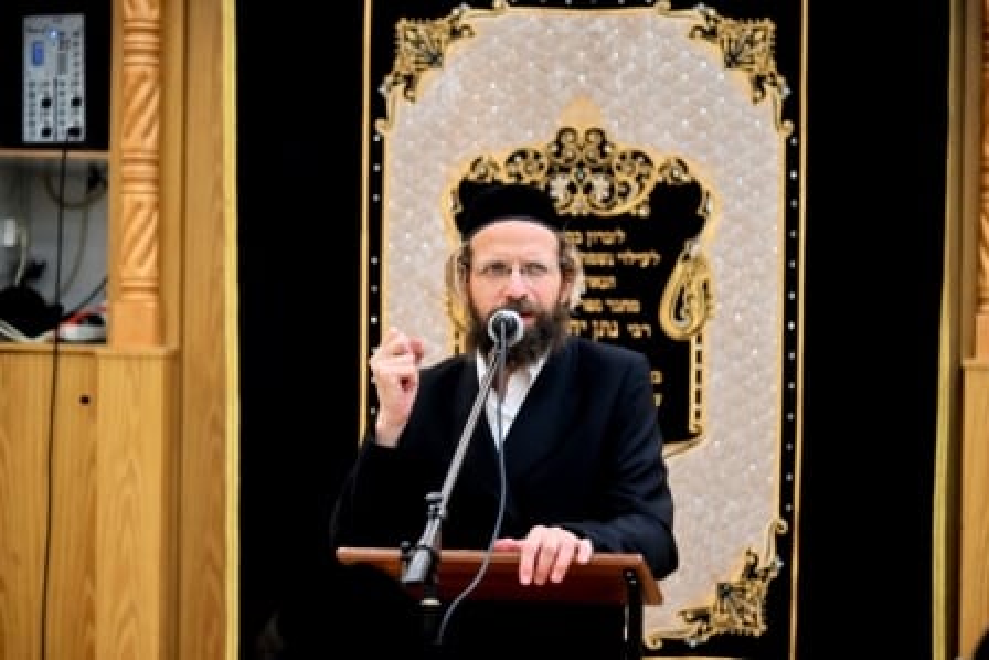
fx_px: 3298
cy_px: 330
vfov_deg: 11.4
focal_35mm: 120
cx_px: 494
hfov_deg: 17.1
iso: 1000
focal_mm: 120
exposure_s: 1/320
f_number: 4
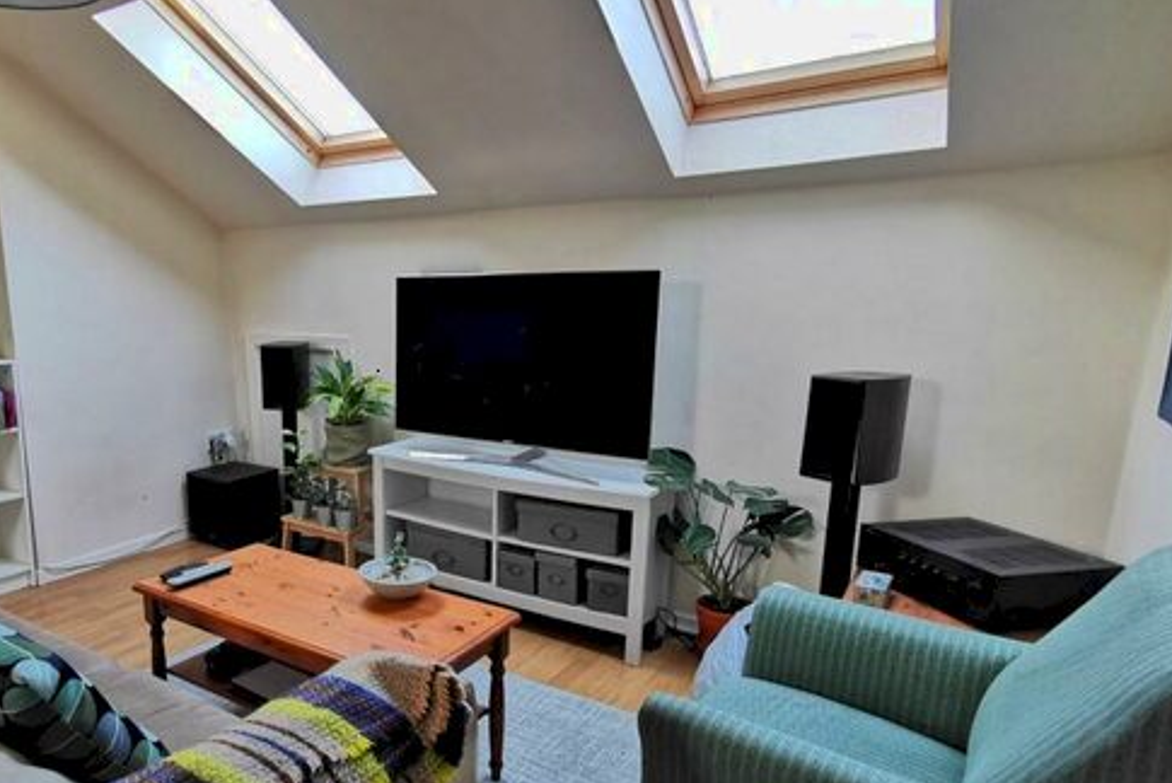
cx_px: 401
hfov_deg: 71.8
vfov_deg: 53.0
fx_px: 782
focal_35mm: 24
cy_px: 456
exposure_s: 6
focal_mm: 2.35
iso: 125
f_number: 2.2
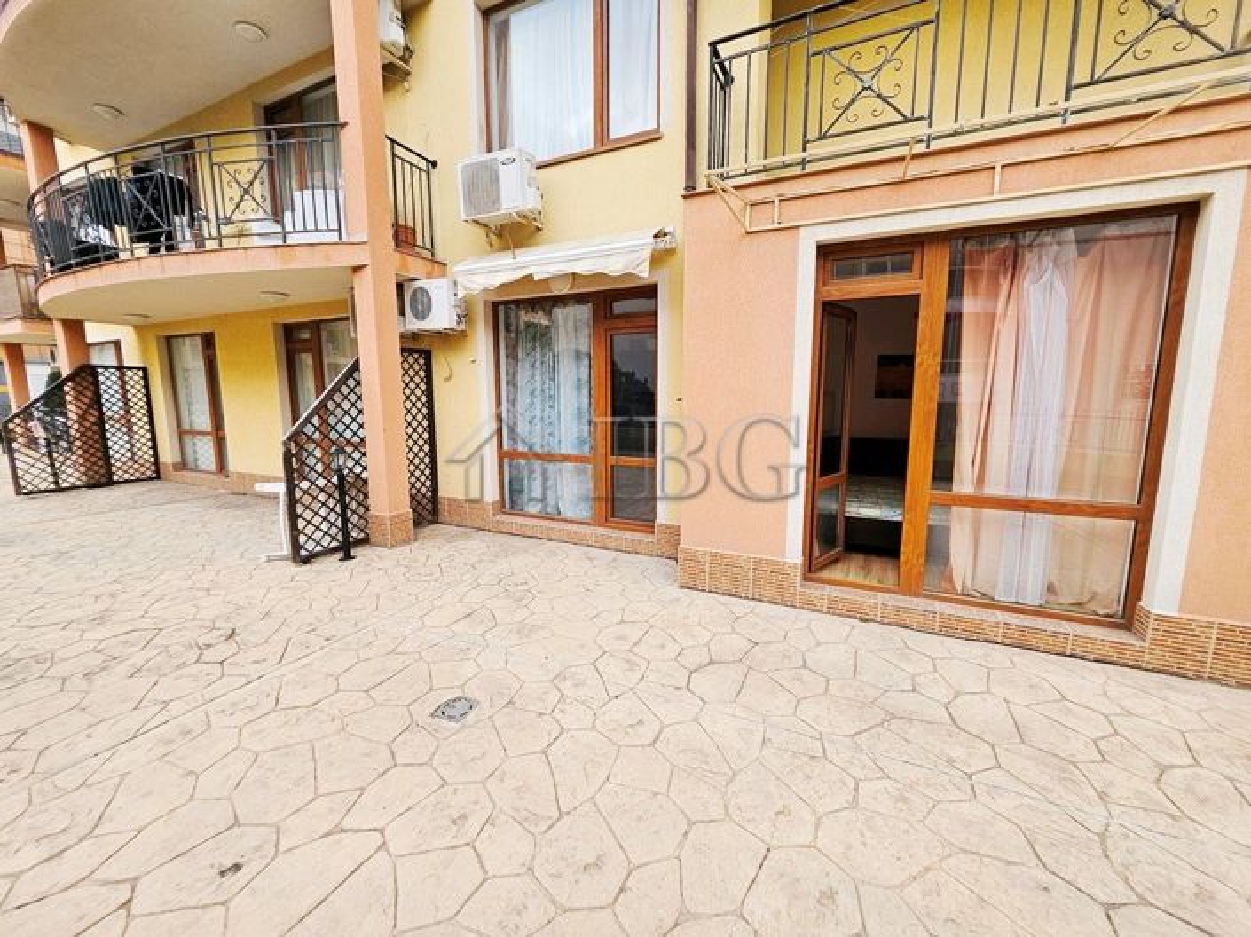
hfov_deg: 106.2
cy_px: 468
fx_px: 470
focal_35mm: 13
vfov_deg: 89.9
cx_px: 626
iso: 32
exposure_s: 1/187
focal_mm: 1.7
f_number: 2.2
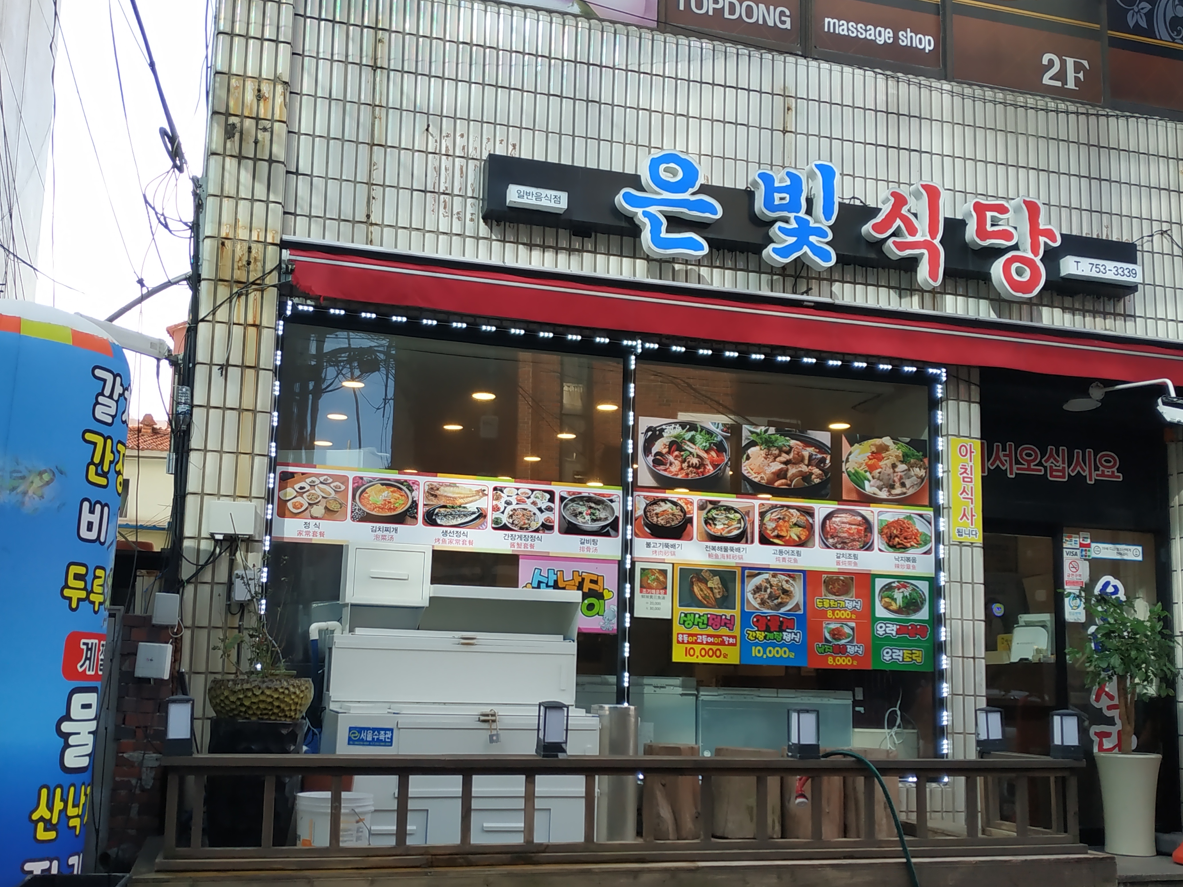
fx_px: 1230
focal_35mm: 36
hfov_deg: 51.4
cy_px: 517
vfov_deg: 39.5
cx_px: 596
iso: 250
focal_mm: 3.94
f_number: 1.9
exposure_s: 1/732
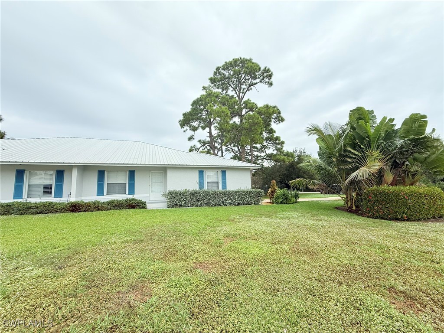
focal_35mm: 14
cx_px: 222
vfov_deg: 85.7
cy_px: 166
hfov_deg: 102.1
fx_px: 180
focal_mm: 2.22
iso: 50
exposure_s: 1/701
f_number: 2.2
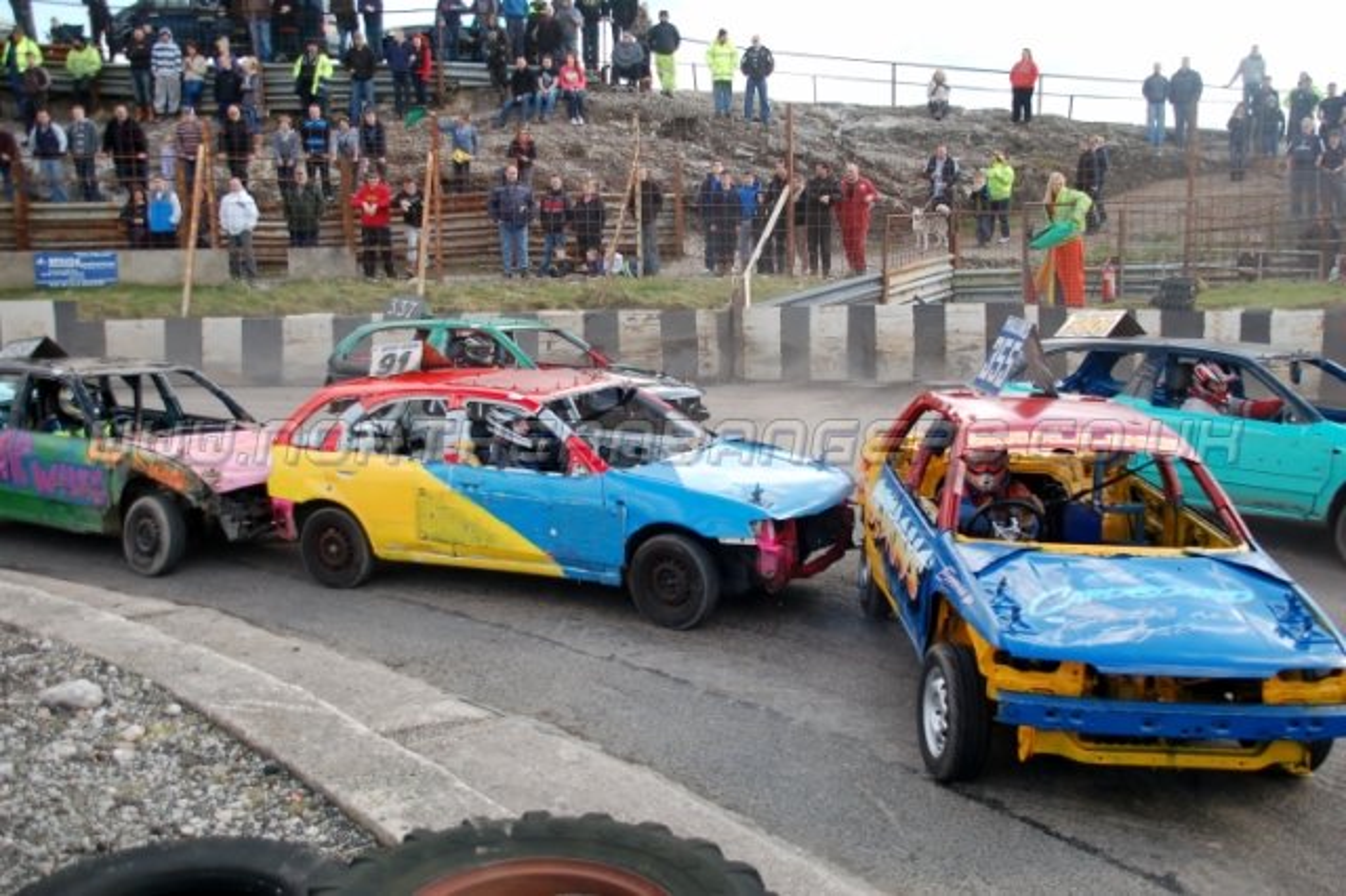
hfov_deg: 49.6
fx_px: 1457
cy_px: 448
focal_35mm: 39
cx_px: 673
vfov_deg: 34.2
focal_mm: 26
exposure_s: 1/800
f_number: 4.2
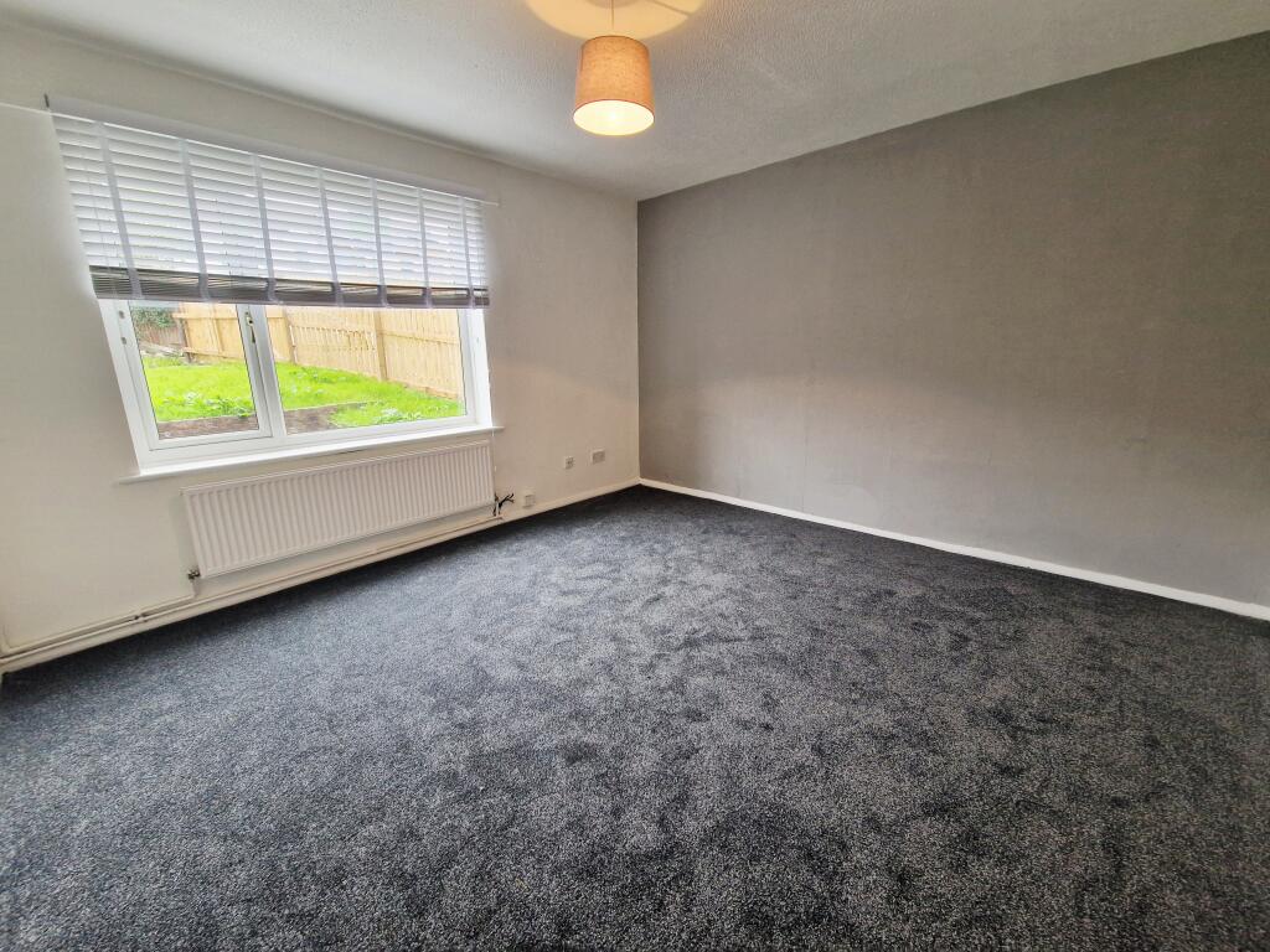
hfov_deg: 106.2
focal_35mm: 13
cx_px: 635
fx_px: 477
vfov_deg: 89.9
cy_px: 476
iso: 160
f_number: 2.2
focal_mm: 2.2
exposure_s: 1/50
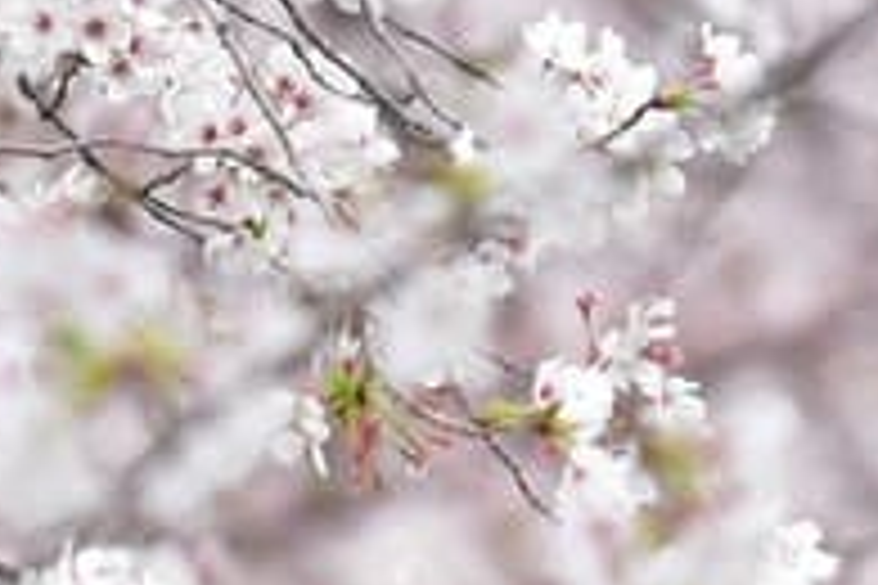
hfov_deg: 1.7
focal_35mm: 1182
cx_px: 288
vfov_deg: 1.2
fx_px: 28825
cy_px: 1213
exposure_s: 1/1000
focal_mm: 160
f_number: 4
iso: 800
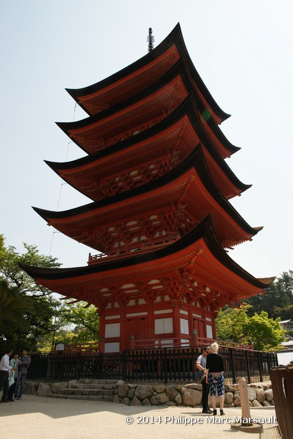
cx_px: 146
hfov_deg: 49.6
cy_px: 220
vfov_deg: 69.4
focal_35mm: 26
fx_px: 317
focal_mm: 26
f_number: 11
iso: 400
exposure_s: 1/320
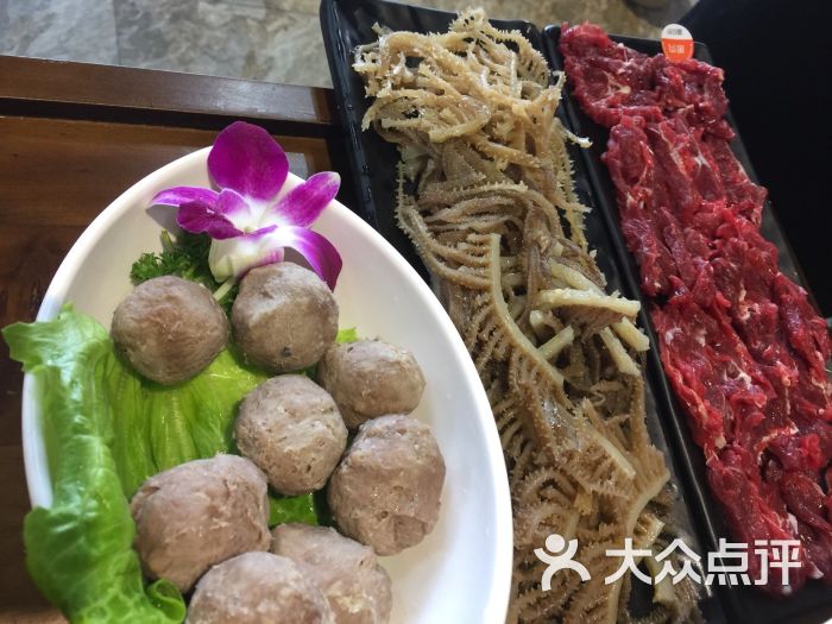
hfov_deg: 61.7
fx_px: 697
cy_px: 312
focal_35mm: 29
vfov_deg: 48.2
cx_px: 416
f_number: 2.2
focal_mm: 4.15
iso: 40
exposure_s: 1/15
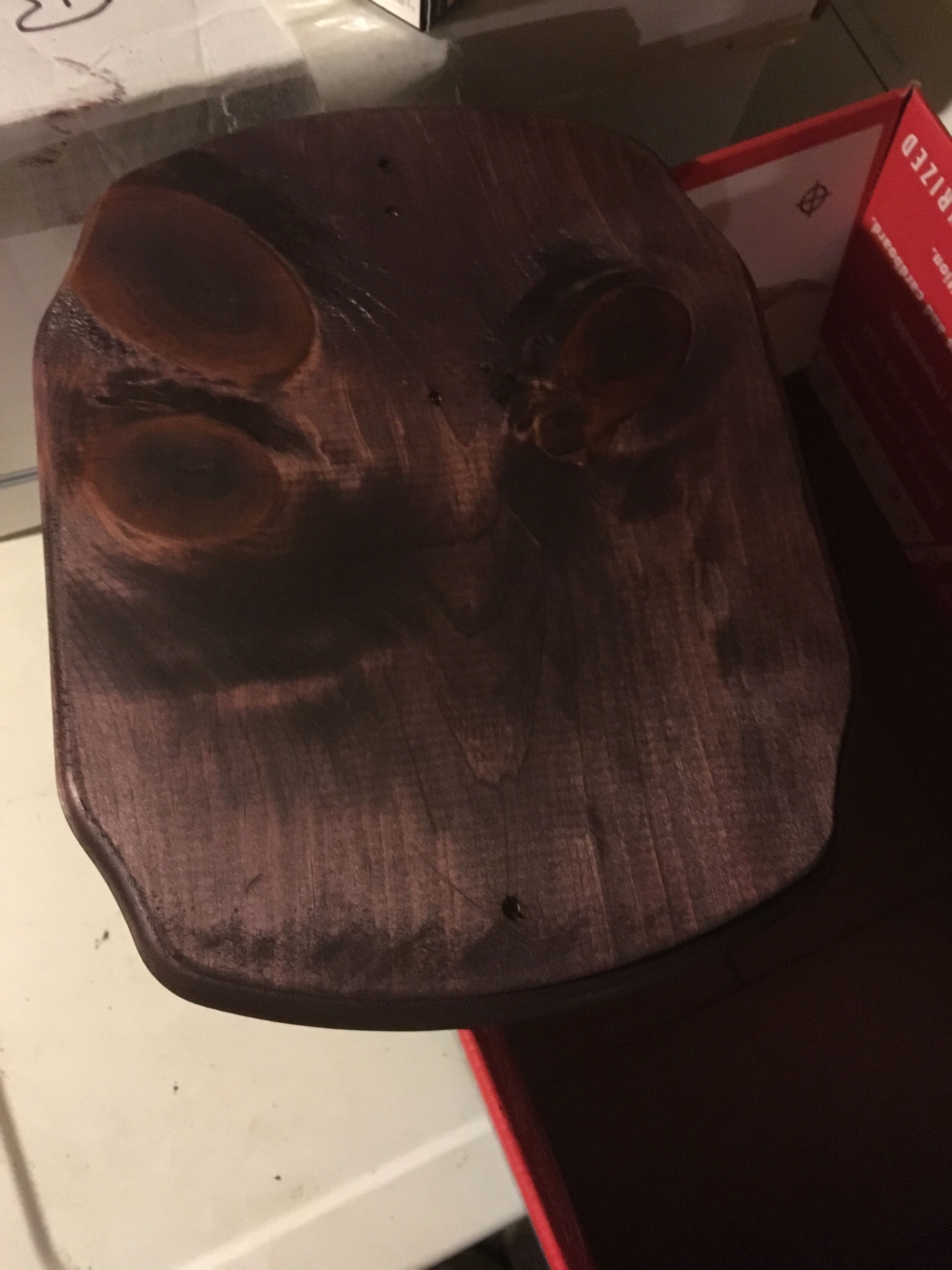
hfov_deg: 48.2
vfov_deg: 61.7
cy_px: 635
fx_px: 1063
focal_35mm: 29
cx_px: 476
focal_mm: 4.15
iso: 320
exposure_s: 1/15
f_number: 2.2
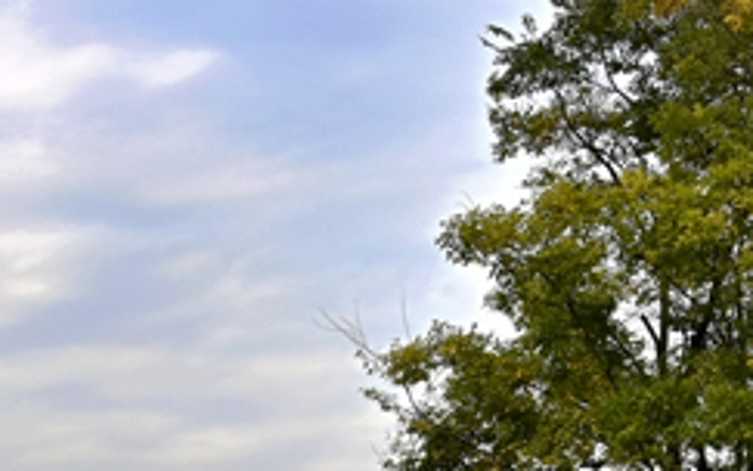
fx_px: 2792
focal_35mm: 136
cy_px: 892
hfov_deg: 14.6
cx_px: -279
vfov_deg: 9.1
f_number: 8
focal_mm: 27
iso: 140
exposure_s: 1/125
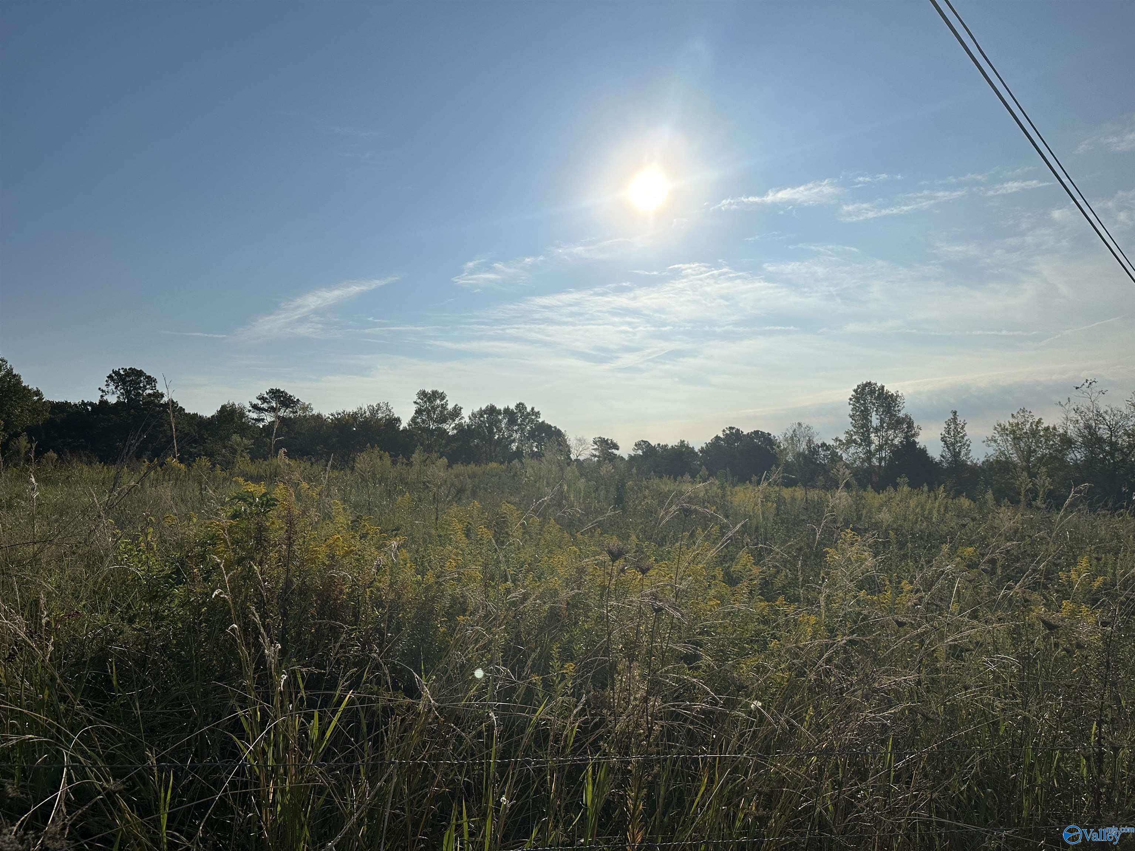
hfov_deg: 71.6
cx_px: 568
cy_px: 426
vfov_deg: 56.8
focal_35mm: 24
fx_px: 787
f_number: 1.78
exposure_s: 1/22727
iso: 64
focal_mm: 6.86
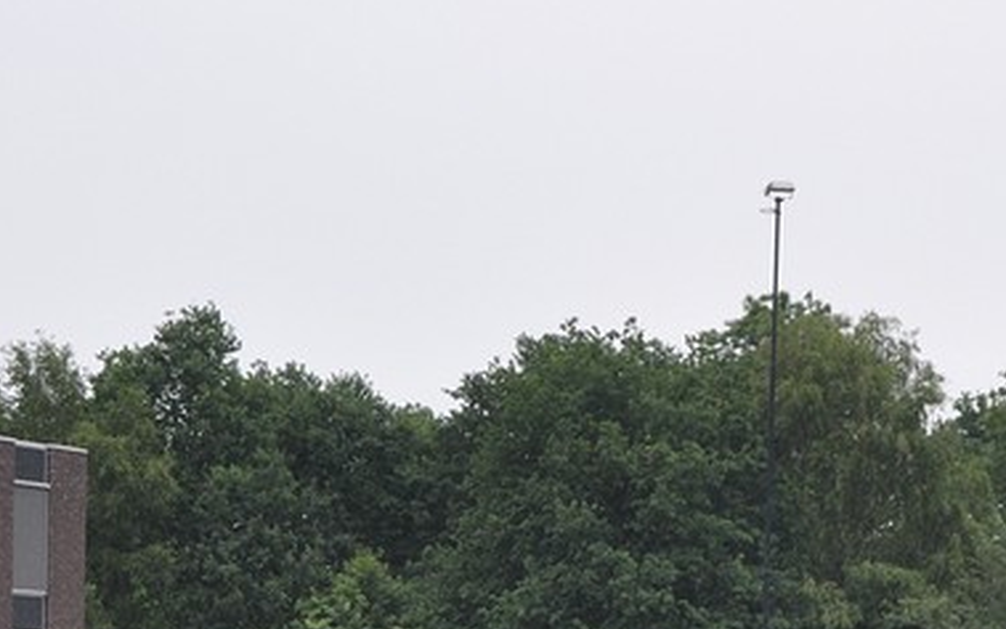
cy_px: 802
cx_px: 587
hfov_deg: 12.7
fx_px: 4524
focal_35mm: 165
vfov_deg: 7.9
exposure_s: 1/250
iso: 400
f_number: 8
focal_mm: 40
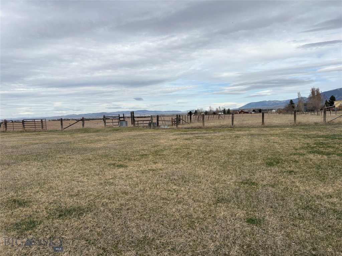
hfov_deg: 67.3
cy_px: 128
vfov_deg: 53.1
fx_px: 257
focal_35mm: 26
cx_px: 171
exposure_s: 1/4329
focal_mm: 5.96
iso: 50
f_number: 1.6
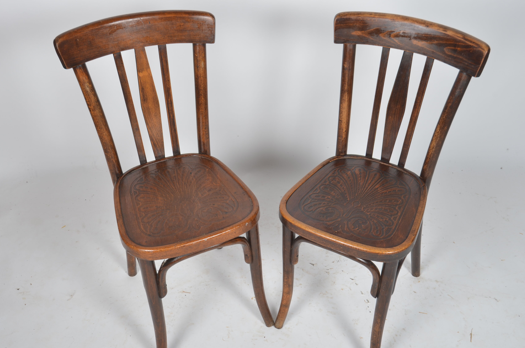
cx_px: 280
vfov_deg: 34.1
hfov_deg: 49.6
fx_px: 568
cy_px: 181
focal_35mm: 39
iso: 100
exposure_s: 1/125
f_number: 11
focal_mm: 24
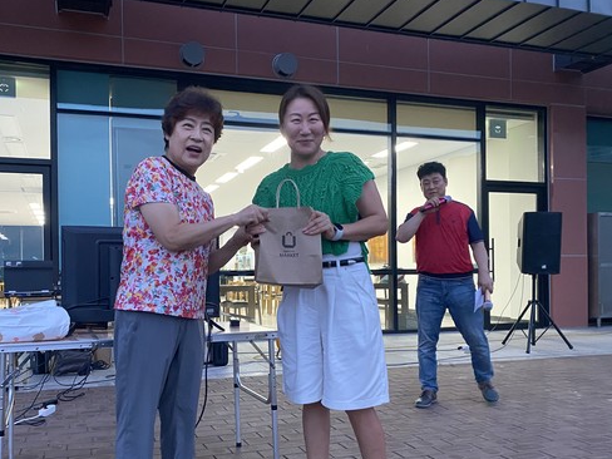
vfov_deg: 43.9
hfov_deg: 56.5
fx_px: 566
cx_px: 255
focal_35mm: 32
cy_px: 275
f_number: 1.8
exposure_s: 1/60
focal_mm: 4.25
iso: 400
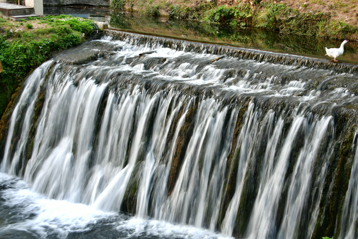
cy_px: 120
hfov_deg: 33.4
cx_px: 179
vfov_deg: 22.6
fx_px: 597
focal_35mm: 60
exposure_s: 1/8
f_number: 5
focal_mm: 40
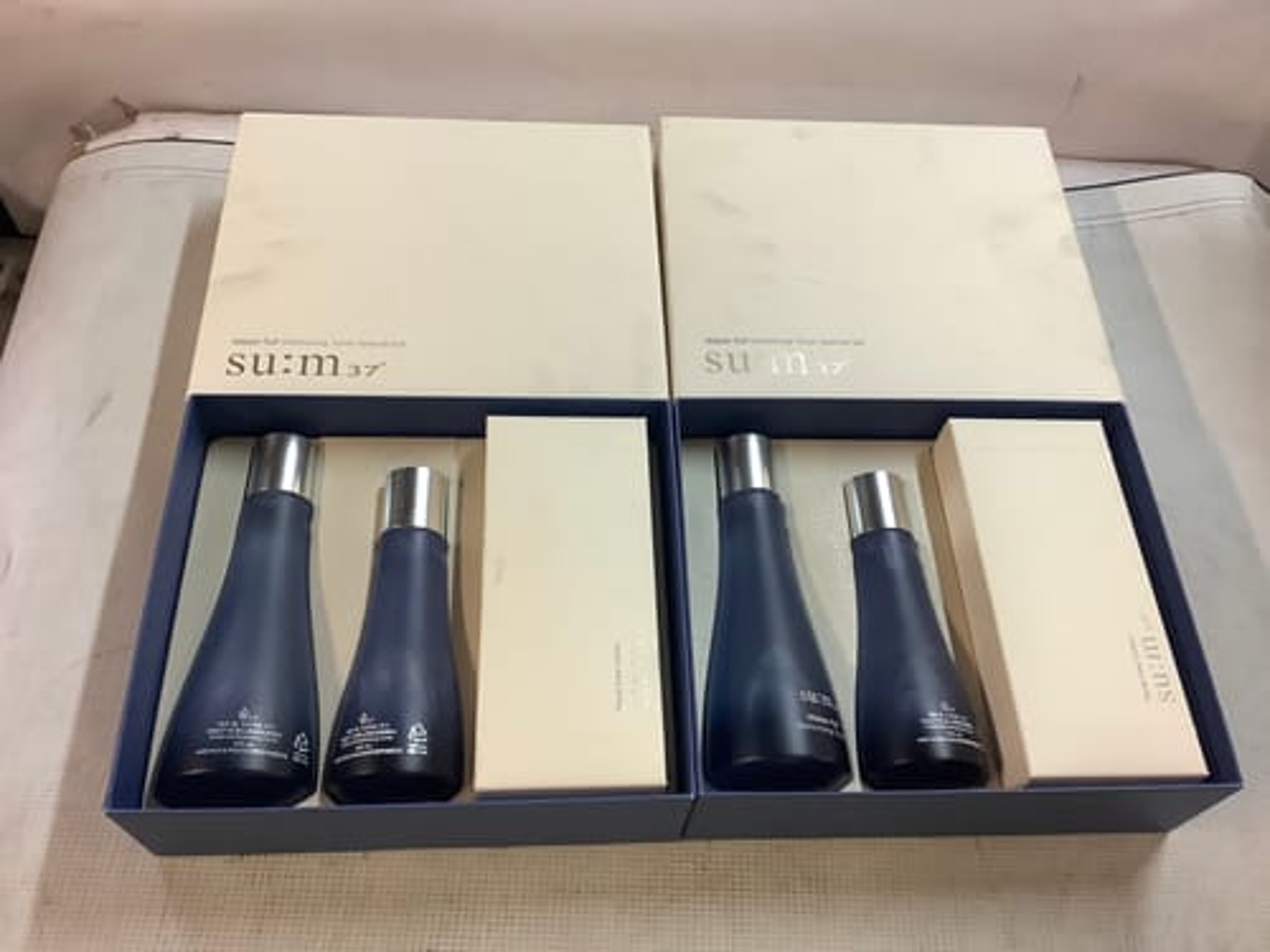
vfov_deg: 45.4
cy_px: 476
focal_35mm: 31
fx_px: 1137
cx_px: 635
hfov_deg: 58.4
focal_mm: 3.3
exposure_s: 1/50
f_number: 2.4
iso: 125
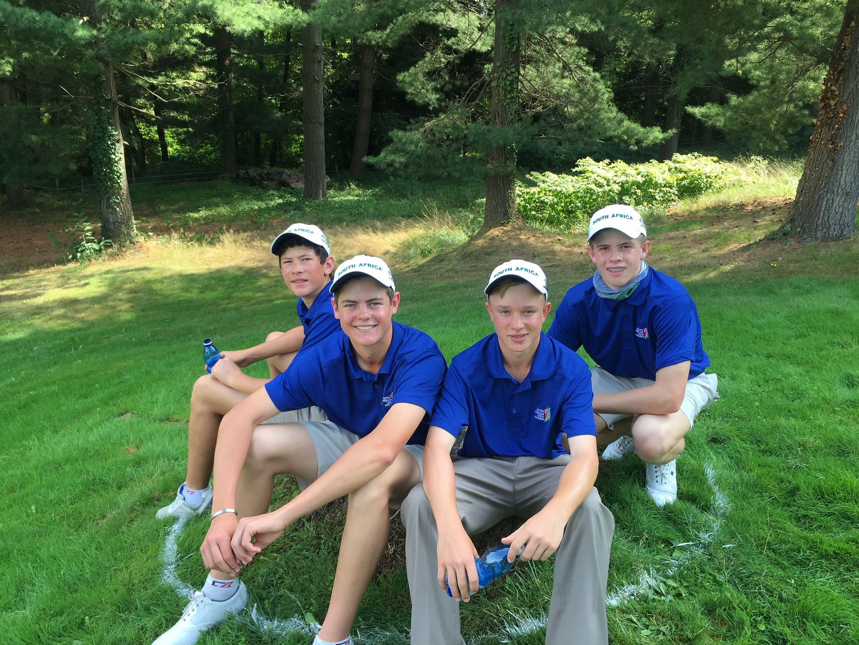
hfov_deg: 61.6
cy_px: 322
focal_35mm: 29
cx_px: 430
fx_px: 720
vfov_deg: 48.2
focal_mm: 4.15
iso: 32
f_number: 2.2
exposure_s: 1/253
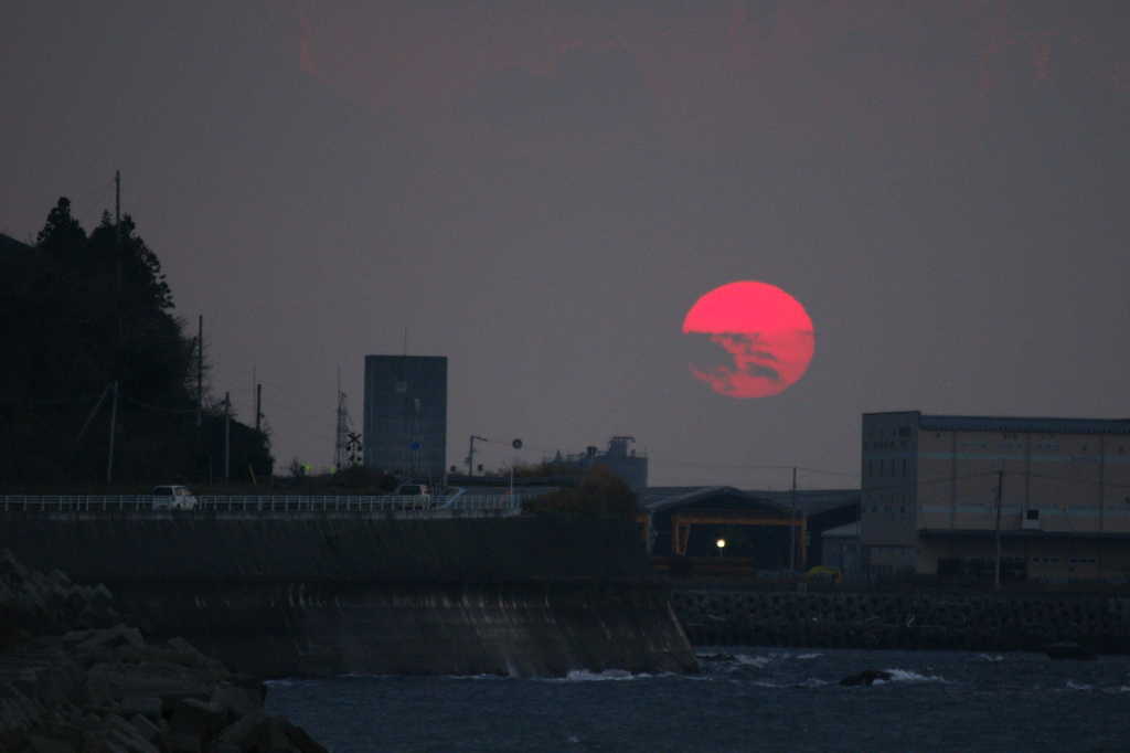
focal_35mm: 450
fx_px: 14120
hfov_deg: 4.6
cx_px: 565
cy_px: 376
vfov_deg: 3.1
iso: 1000
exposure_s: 1/500
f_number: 5.6
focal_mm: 300
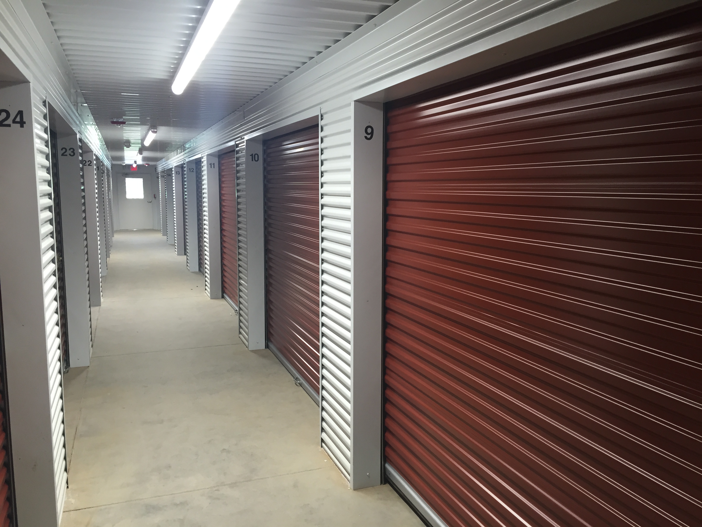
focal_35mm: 29
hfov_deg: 61.7
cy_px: 264
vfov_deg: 48.2
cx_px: 351
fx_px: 588
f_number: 2.2
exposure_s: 1/30
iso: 64
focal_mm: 4.15
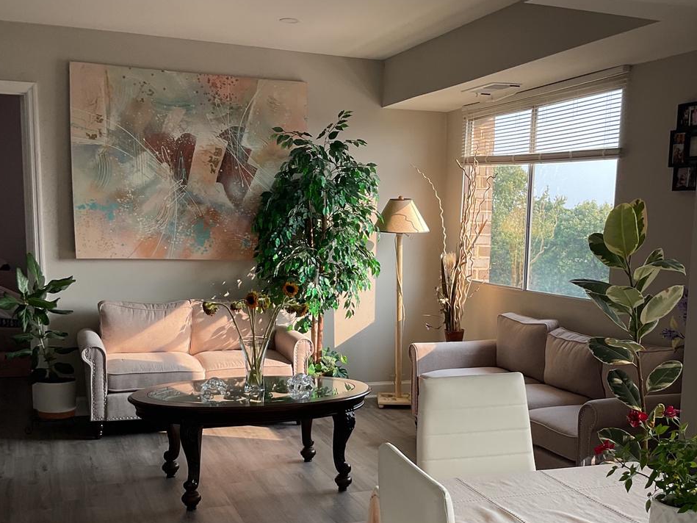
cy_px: 353
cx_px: 391
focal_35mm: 44
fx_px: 886
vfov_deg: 32.6
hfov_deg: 42.9
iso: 16
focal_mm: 3
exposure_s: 1/127
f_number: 1.8
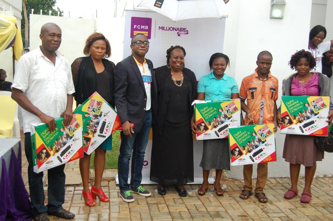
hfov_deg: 49.6
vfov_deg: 34.2
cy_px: 110
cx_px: 166
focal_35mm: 39
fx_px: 360
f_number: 5.6
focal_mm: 26
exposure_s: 1/500
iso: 400
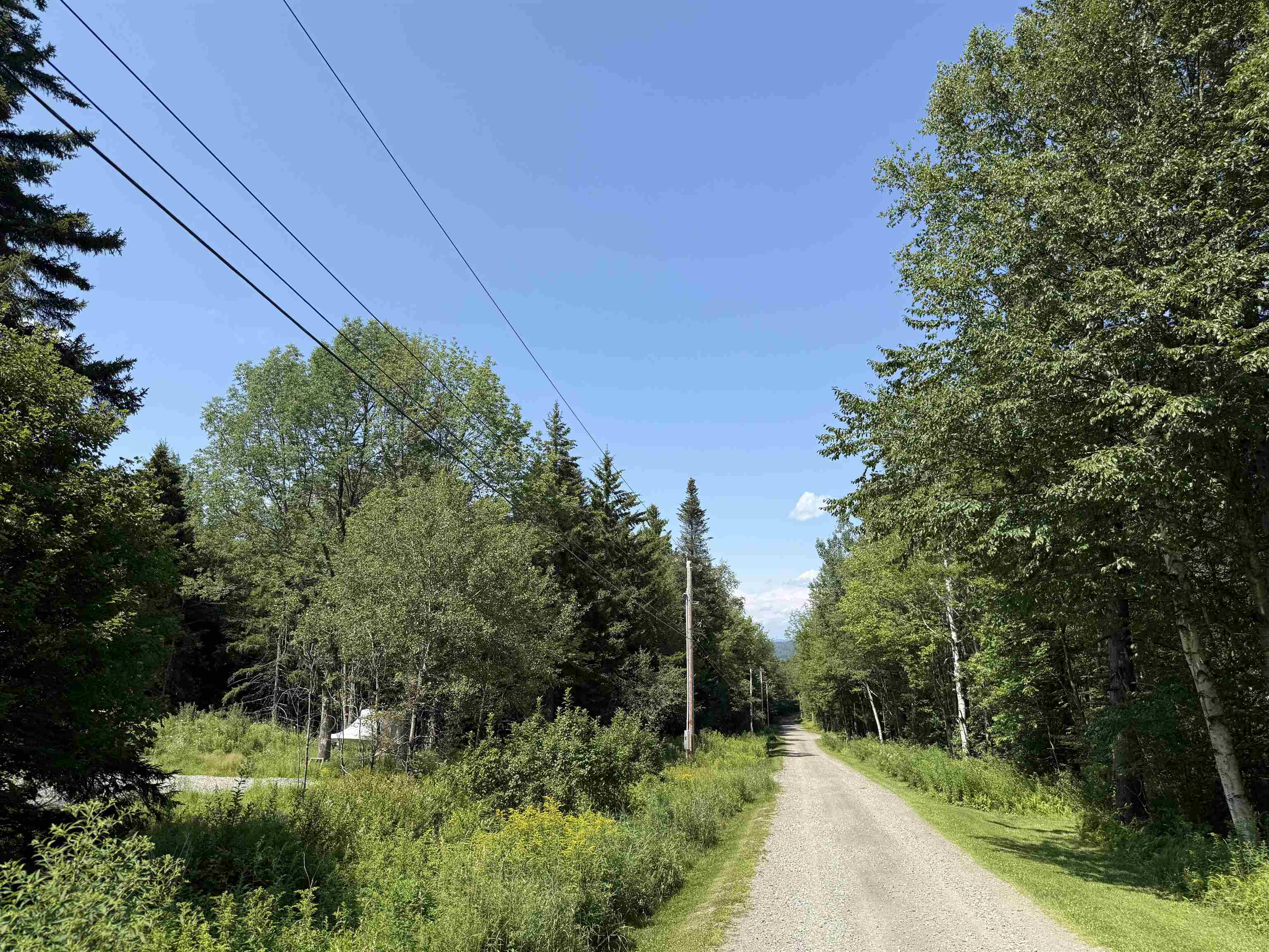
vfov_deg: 56.8
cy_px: 476
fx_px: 880
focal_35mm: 24
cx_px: 634
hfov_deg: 71.6
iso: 80
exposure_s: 1/3584
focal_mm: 6.76
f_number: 1.78
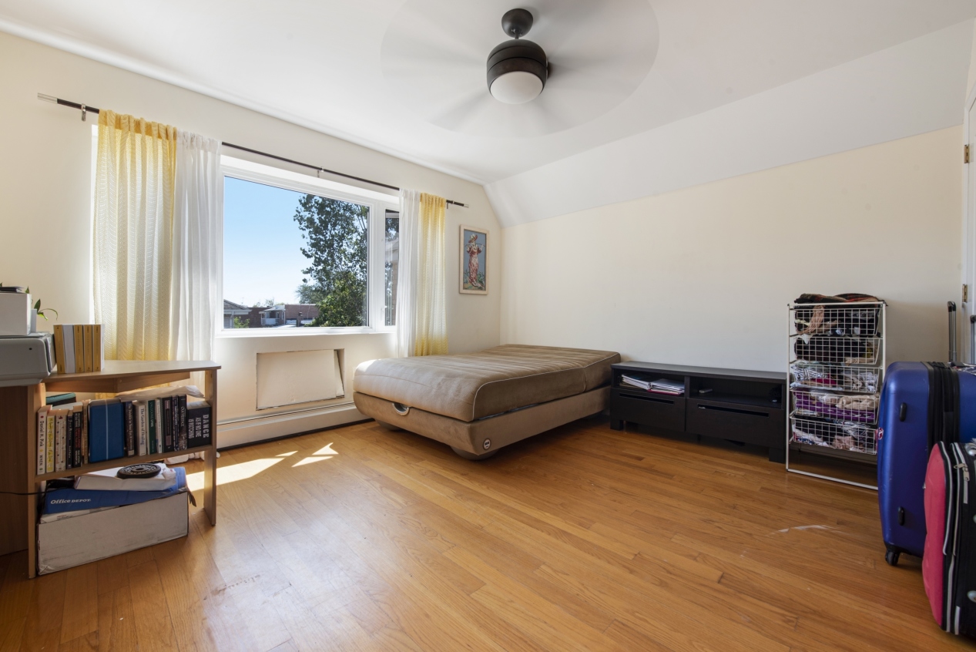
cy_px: 326
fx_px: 380
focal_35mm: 14
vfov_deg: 81.3
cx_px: 488
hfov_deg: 104.2
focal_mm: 14
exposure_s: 1/8
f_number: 11
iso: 200
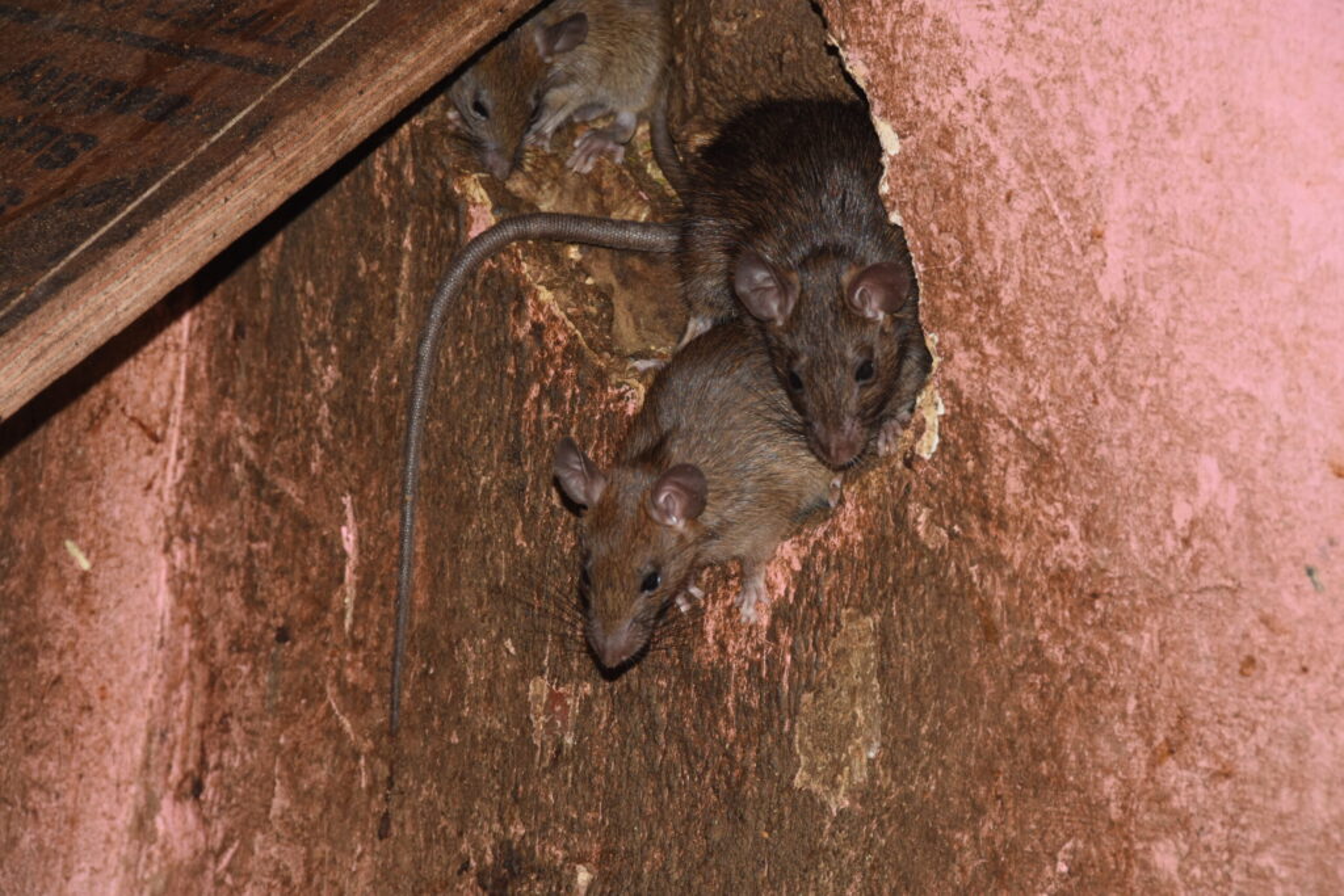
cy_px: 448
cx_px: 672
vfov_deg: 4.6
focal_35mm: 300
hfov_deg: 6.9
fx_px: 11201
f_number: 11
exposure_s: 1/125
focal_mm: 200
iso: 400
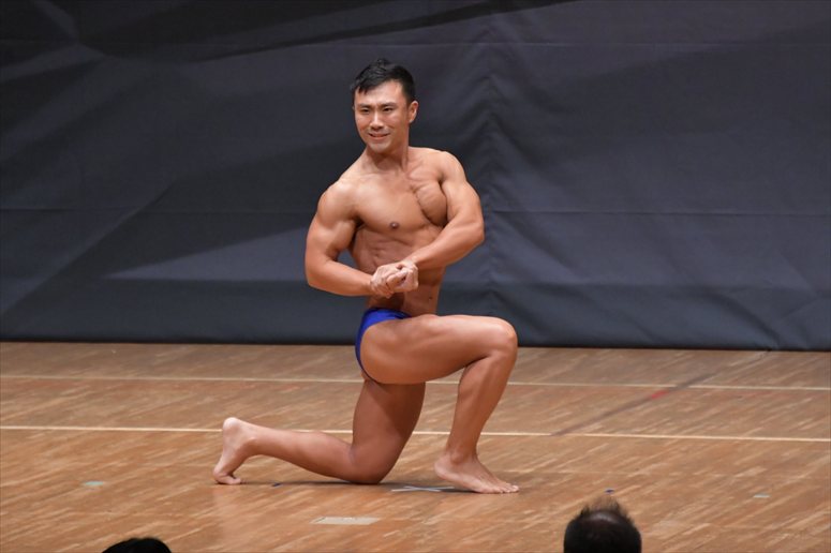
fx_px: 8652
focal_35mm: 375
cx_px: 416
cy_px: 276
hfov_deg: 5.5
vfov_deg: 3.7
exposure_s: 1/400
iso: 6400
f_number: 5.6
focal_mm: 250
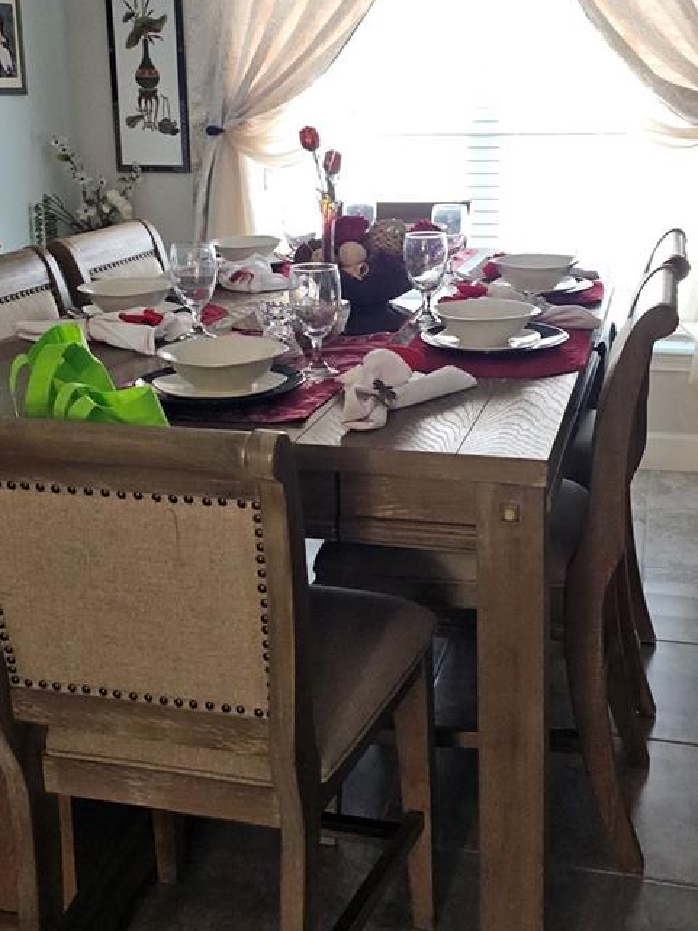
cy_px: 342
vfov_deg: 43.5
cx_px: 340
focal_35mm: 43
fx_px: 1157
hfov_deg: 33.6
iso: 400
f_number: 1.7
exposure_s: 1/120
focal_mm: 6.3
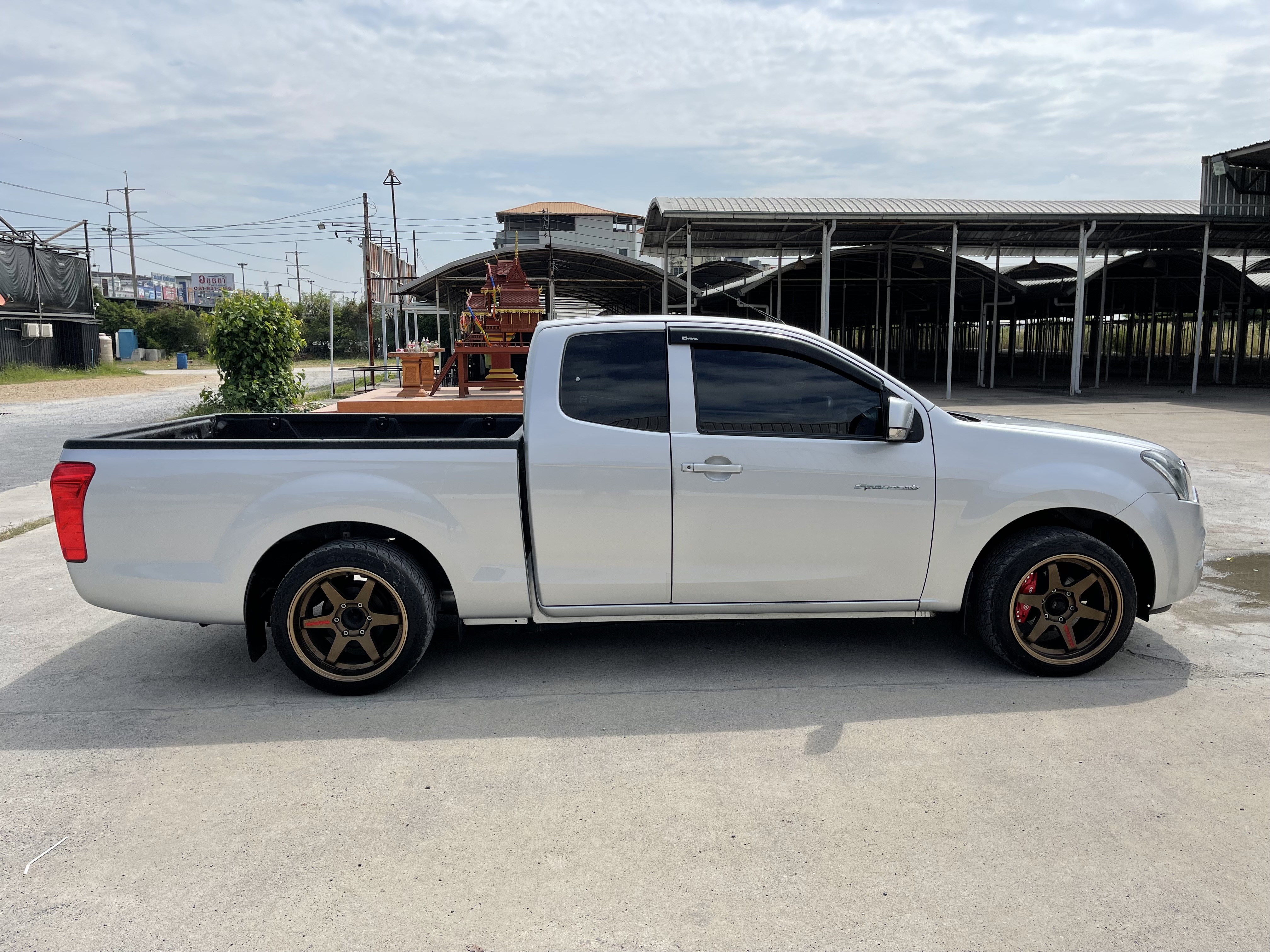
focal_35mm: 26
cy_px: 476
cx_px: 635
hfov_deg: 67.3
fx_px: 954
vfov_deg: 53.1
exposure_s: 1/6250
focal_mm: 5.1
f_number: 1.6
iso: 32
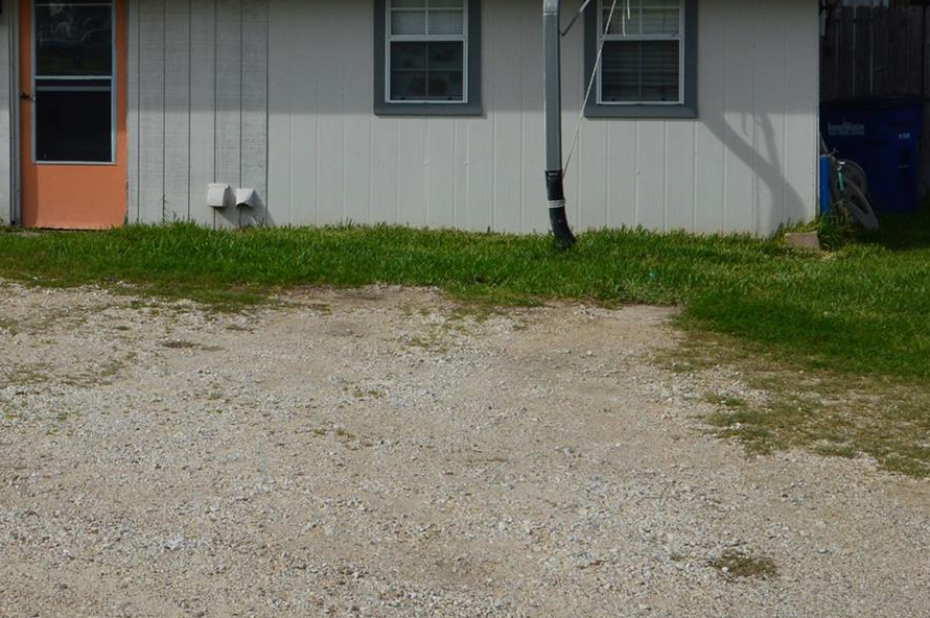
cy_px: 115
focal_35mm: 69
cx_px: 204
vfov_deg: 19.5
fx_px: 1781
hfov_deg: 28.7
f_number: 11
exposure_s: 1/500
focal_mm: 20
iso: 280
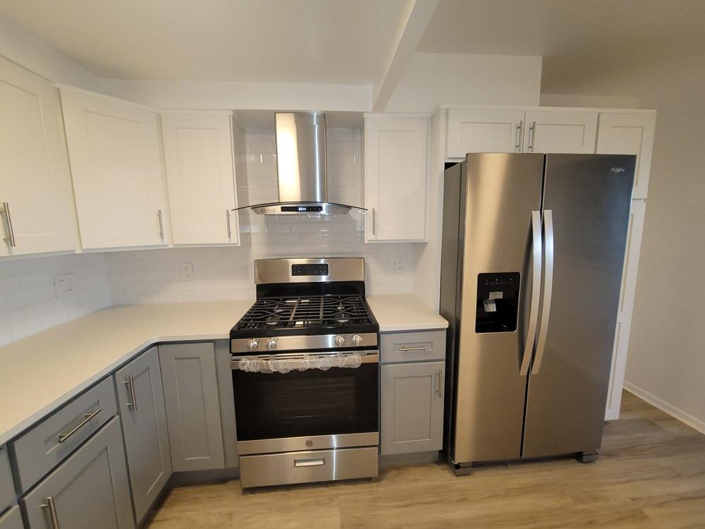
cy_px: 264
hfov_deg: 106.2
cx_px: 352
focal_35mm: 13
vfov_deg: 89.9
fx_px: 265
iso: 200
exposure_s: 1/60
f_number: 2.2
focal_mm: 2.2
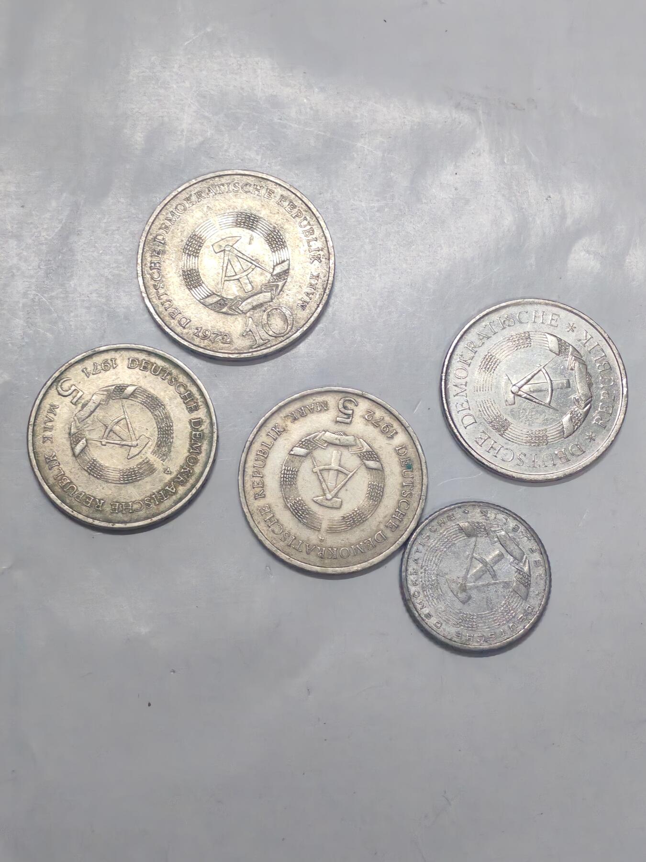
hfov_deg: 21.6
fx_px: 1692
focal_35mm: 68
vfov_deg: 28.6
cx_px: 323
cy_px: 431
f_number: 1.95
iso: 640
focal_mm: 5.52
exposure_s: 1/50
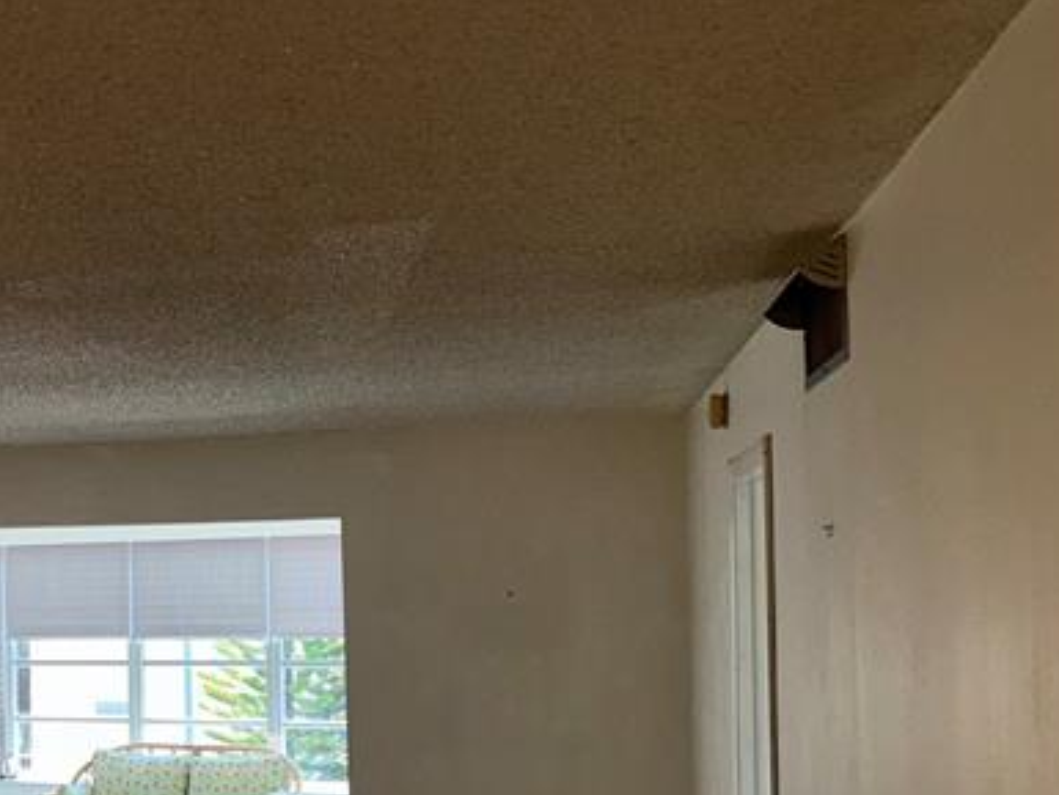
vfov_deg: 26.8
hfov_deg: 33.1
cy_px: 550
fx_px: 1653
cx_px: 41
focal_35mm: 54
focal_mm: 5.7
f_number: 1.5
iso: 32
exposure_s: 1/174
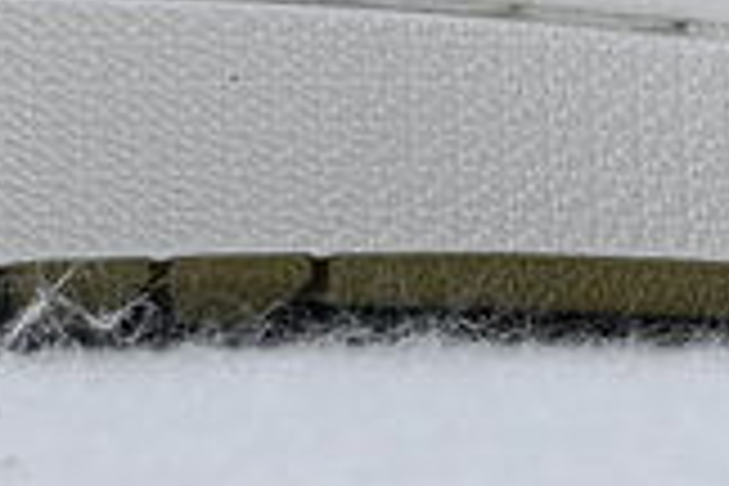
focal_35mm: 339
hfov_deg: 6.1
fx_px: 6855
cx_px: 720
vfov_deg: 4.0
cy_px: -698
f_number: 4.8
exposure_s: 1/60
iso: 100
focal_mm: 30.5
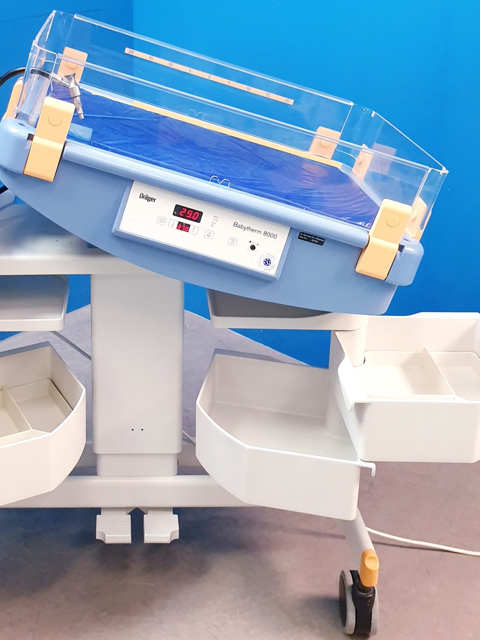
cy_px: 167
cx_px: 121
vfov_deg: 41.0
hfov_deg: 31.6
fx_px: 832
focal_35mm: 45
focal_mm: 4.3
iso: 320
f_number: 2.4
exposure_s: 1/50
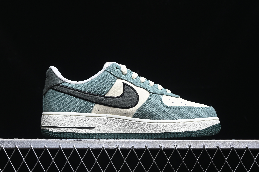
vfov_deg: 18.2
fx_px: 540
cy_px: 86
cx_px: 130
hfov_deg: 27.0
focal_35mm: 75
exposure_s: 1/60
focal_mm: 50
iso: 160
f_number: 6.3
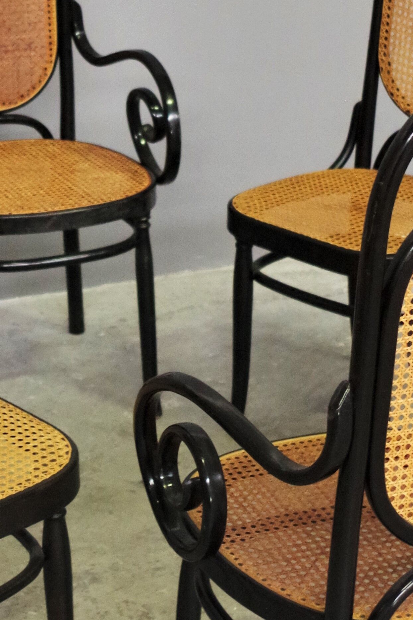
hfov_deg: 13.2
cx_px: 160
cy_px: 239
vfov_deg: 19.6
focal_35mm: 104
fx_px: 1790
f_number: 4
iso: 1600
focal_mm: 23.13
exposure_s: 1/60
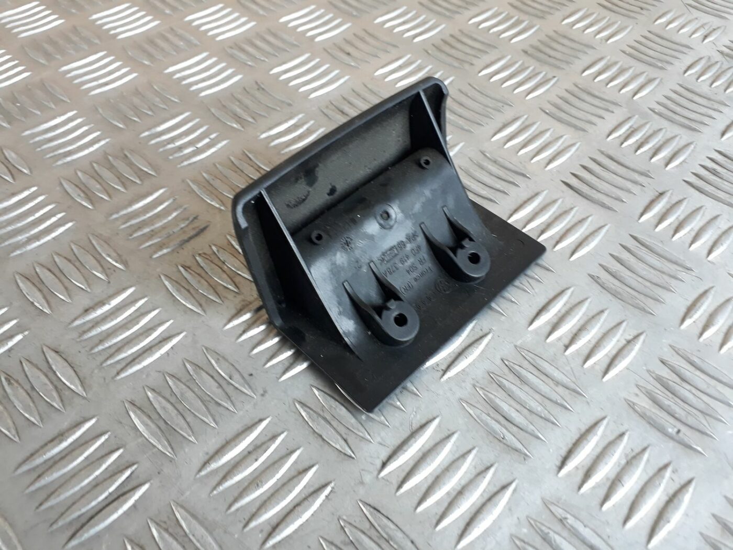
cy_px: 275
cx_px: 366
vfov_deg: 51.4
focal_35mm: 27
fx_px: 572
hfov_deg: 65.3
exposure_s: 1/33
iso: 125
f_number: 1.9
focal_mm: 3.6
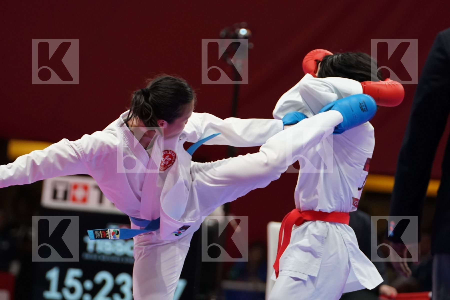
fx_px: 4175
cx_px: 225
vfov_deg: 4.1
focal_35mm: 334
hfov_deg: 6.2
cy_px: 150
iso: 3200
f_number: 4
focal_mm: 223
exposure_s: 1/1000
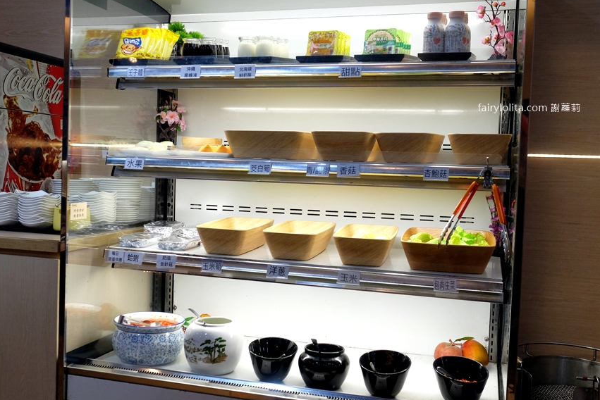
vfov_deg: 36.0
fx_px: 617
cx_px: 287
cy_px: 207
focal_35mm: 37
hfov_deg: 51.9
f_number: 3.2
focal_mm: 23
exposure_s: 1/320
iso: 1600
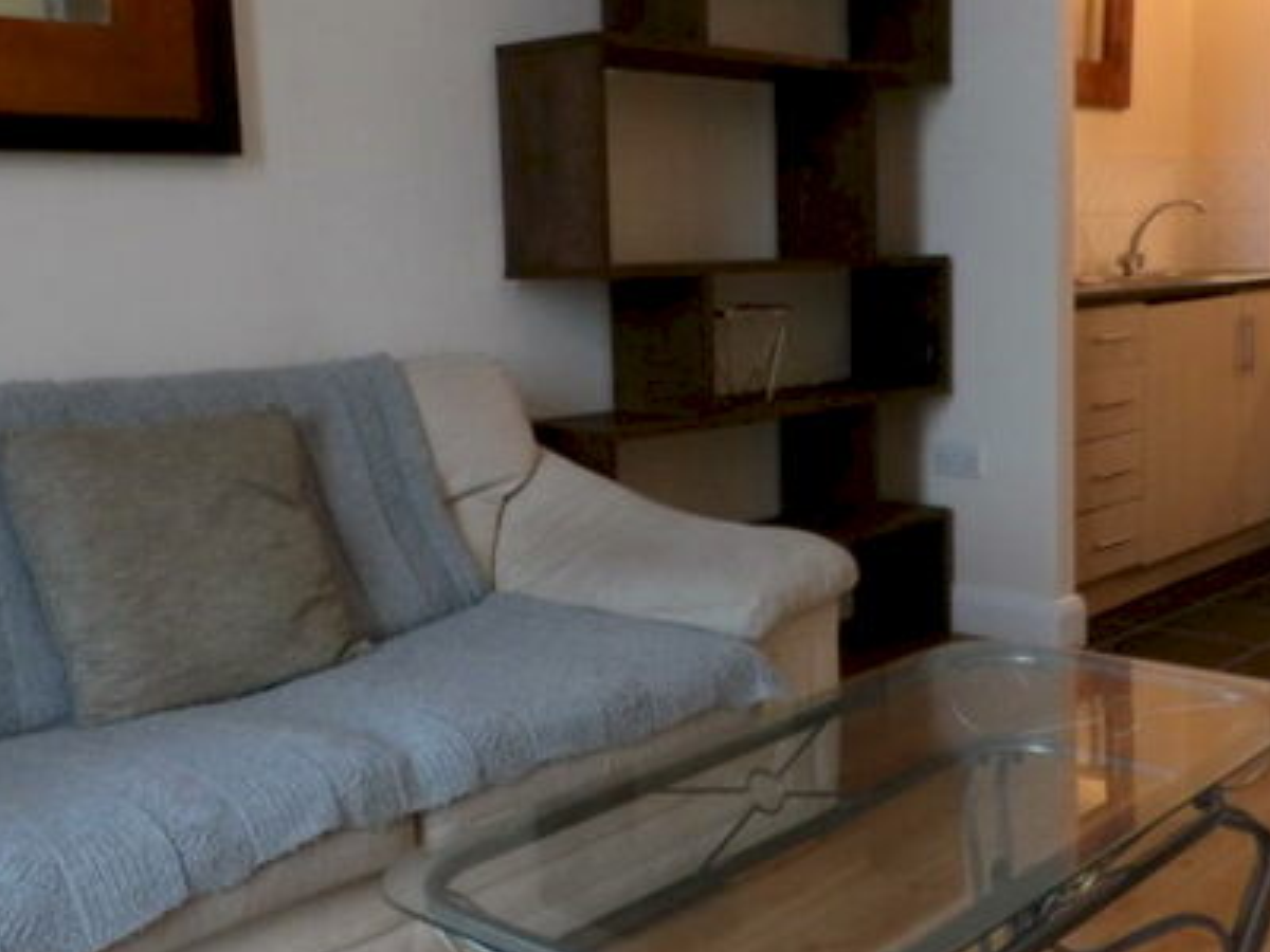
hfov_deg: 44.5
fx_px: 1541
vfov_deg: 34.3
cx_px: 768
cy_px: 449
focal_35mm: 42
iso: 488
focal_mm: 4.3
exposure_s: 1/60
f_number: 2.9
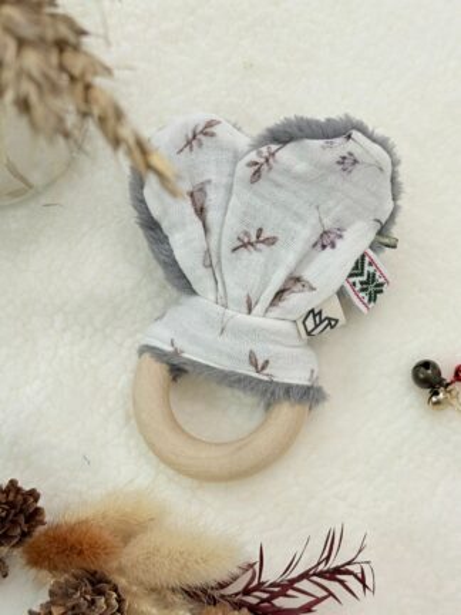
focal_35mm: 48
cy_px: 308
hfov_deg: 30.3
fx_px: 852
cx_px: 230
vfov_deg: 39.7
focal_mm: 6.76
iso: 125
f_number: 1.78
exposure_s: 1/60
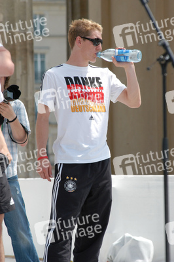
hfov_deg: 4.6
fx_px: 2179
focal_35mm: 300
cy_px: 131
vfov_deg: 6.9
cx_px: 87
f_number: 9
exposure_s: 1/320
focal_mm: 200
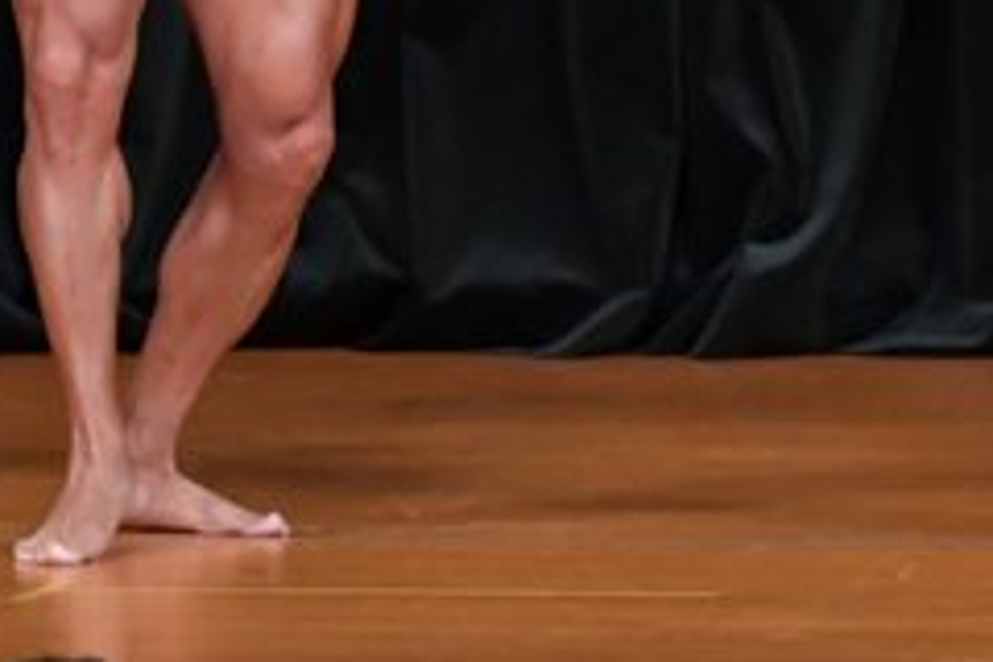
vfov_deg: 1.6
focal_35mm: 872
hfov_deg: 2.4
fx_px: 24051
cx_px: -445
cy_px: -170
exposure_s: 1/400
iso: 5000
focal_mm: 180
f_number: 5.6
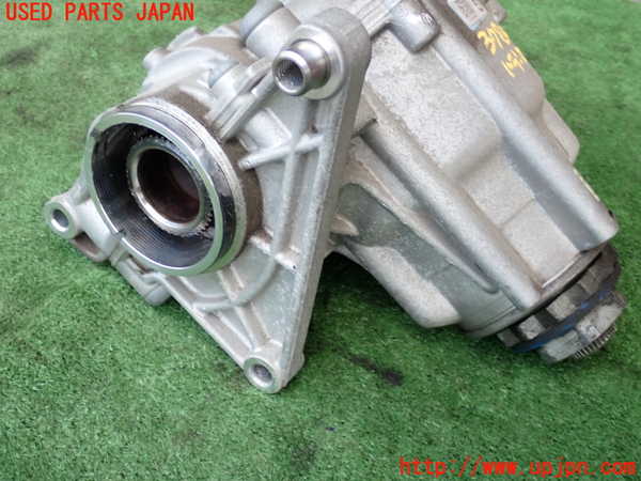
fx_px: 870
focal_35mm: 47
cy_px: 240
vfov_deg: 30.9
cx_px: 320
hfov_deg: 40.4
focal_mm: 8.4
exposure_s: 1/80
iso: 200
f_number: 3.1
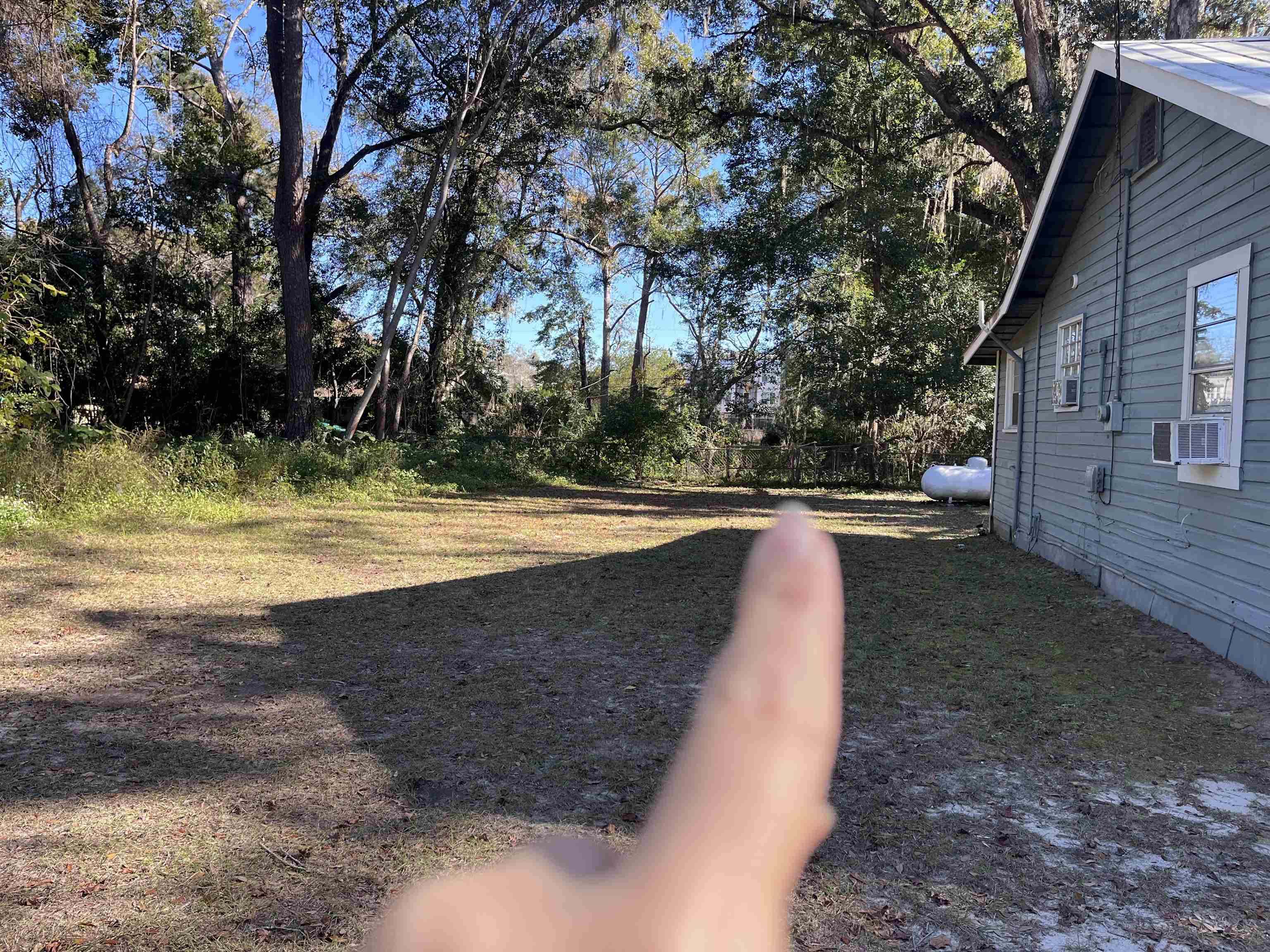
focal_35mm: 26
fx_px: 954
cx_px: 635
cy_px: 476
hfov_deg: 67.3
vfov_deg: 53.1
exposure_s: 1/445
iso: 50
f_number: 1.6
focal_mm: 5.1
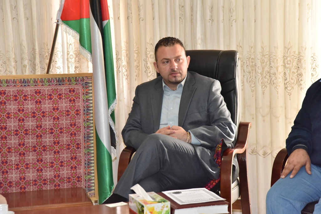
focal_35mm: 112
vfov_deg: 12.2
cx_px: 160
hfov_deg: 18.3
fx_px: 999
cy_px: 107
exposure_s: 1/250
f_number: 6.3
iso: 2500
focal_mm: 112
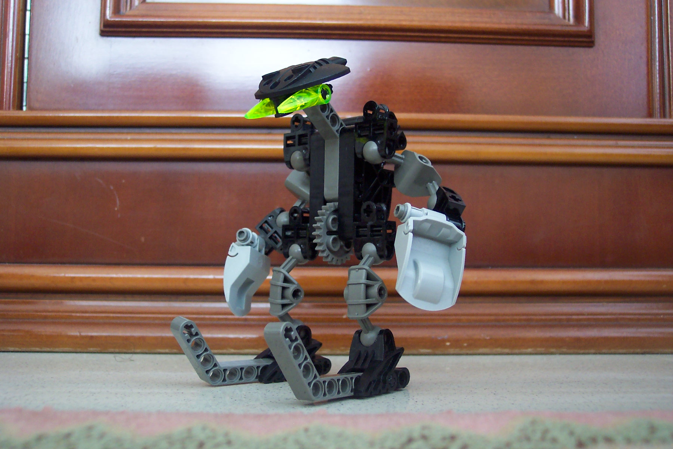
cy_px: 224
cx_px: 336
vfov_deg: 35.1
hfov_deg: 50.7
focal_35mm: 38
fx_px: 710
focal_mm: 8
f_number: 2.8
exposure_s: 1/20
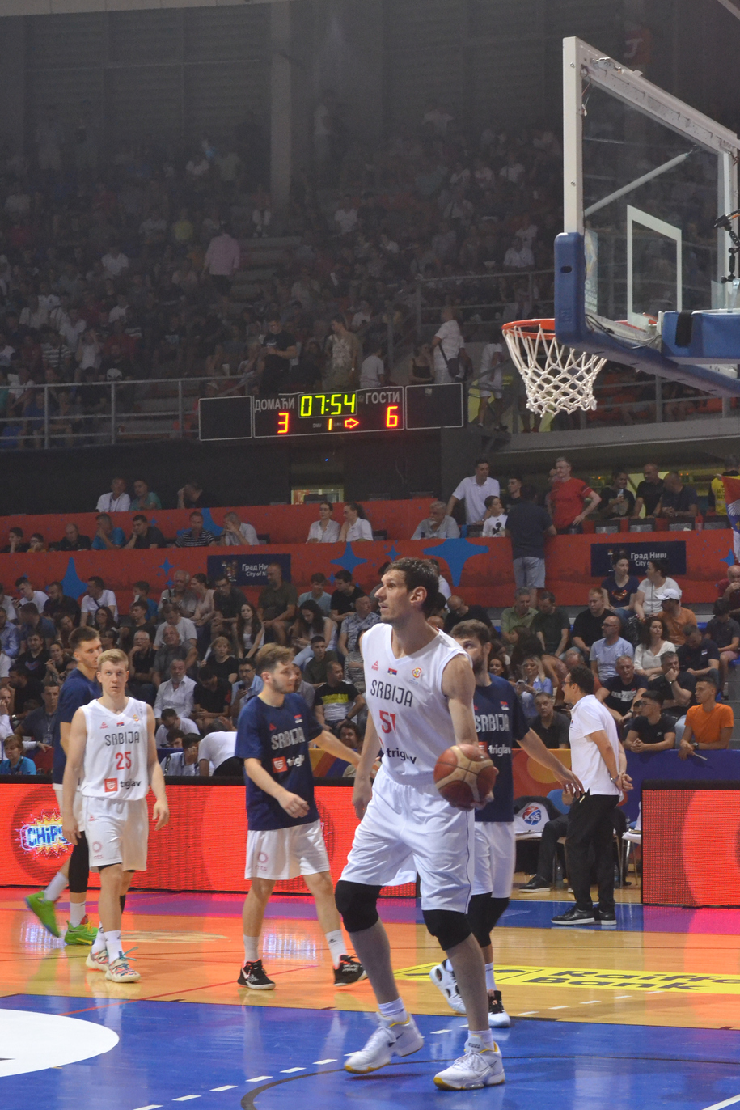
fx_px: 2527
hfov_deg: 16.7
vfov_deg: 24.8
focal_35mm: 82
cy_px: 596
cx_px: 391
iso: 3200
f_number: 5
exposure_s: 1/125
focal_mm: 50
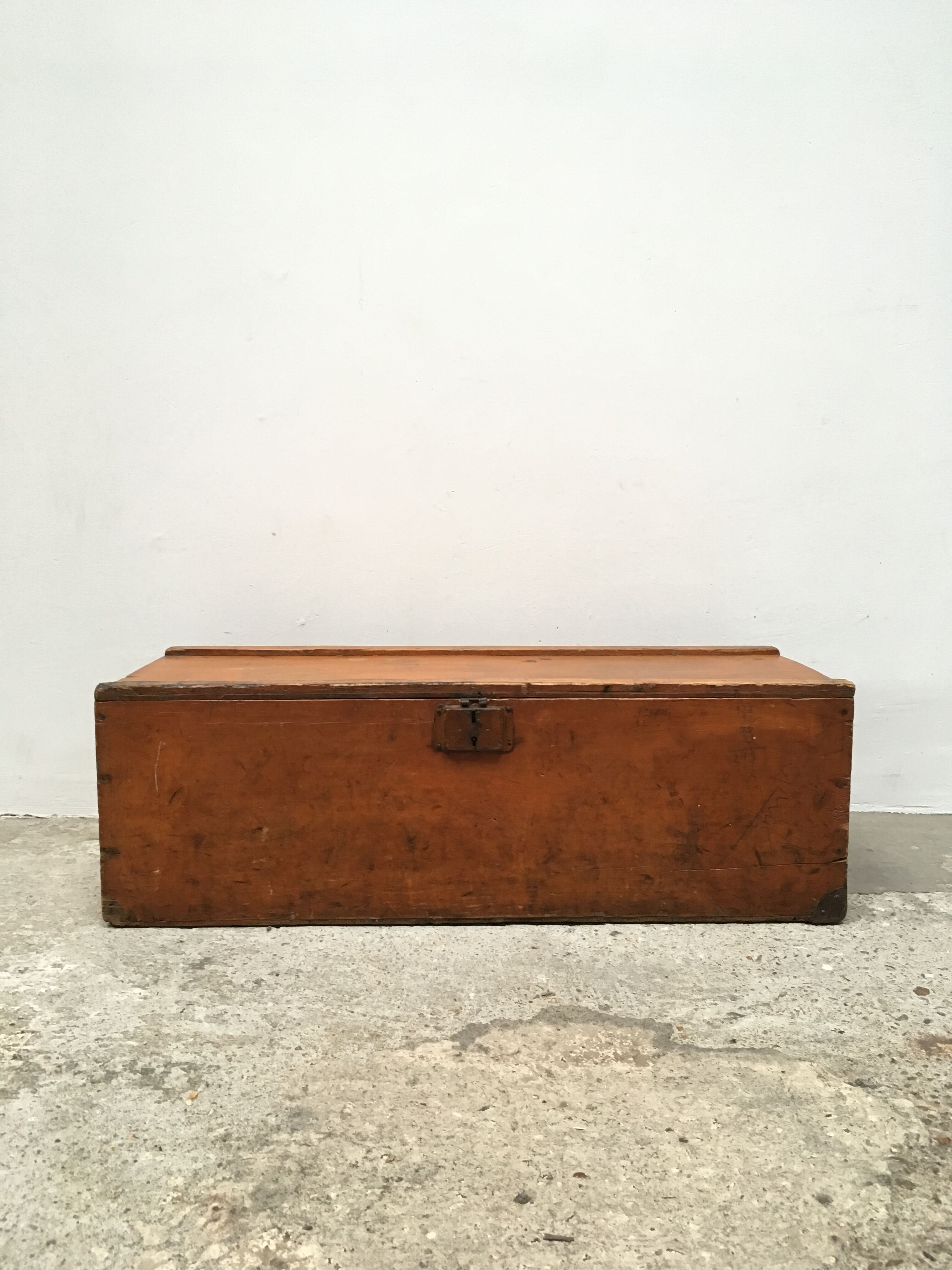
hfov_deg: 48.2
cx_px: 476
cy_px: 635
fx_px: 1063
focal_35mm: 29
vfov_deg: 61.7
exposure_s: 1/33
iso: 160
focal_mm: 4.15
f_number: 2.2
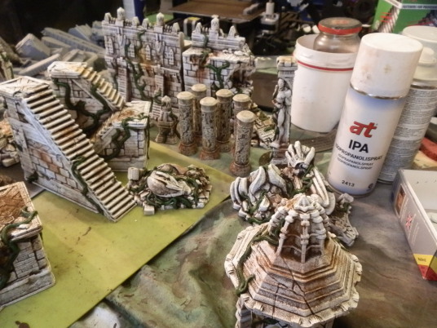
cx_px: 218
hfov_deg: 63.4
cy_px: 164
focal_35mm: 28
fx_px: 353
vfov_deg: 49.7
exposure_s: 1/30
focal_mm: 5
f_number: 3.1
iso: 400
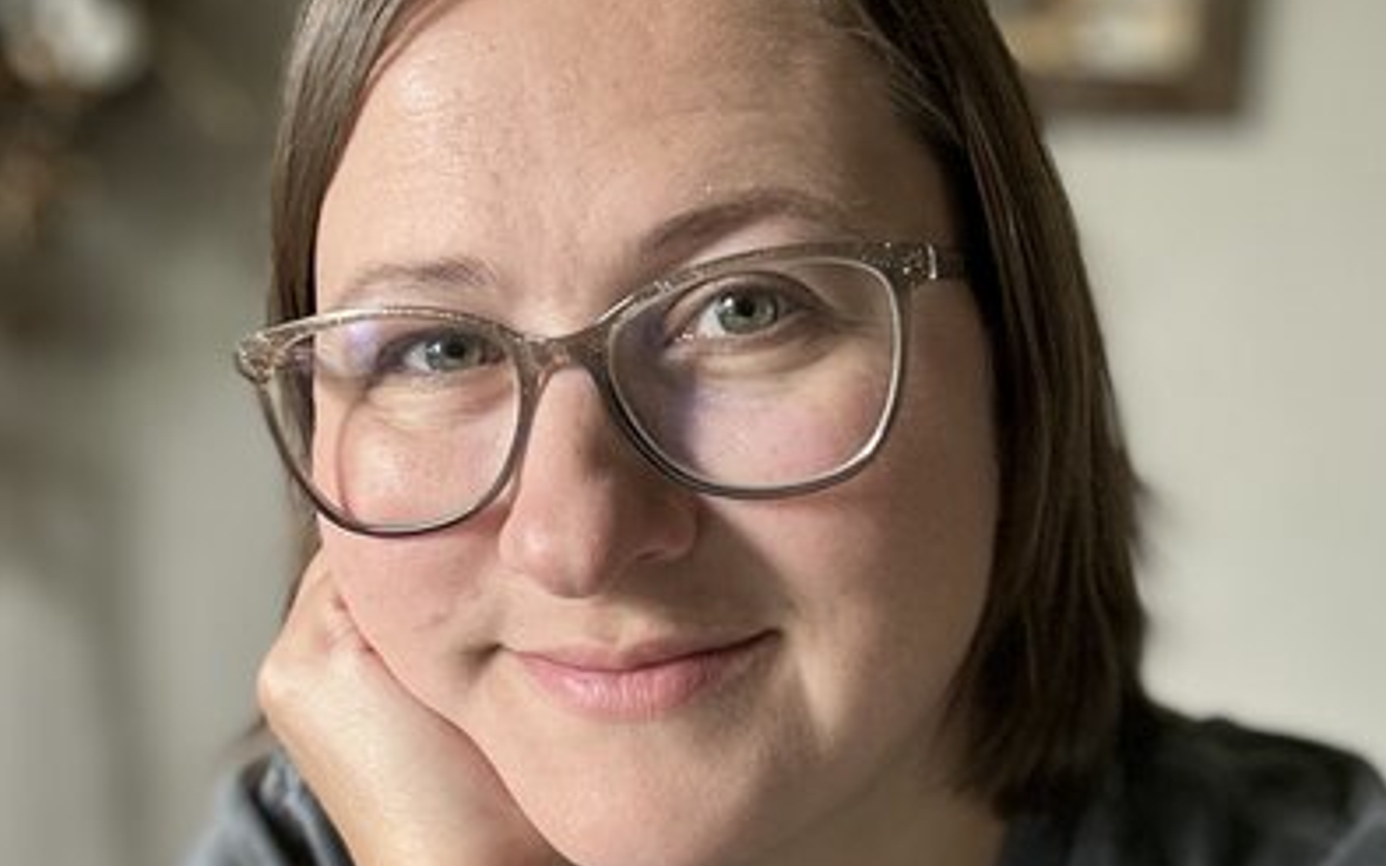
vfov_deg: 29.6
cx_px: 693
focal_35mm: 43
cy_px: 576
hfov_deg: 46.2
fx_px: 1624
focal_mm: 2.69
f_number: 1.9
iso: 160
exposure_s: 1/60
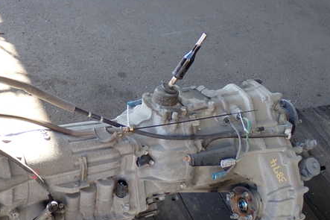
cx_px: 108
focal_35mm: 62
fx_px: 568
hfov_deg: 32.1
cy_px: 145
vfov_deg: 21.8
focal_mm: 7.84
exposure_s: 1/80
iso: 125
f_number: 2.9
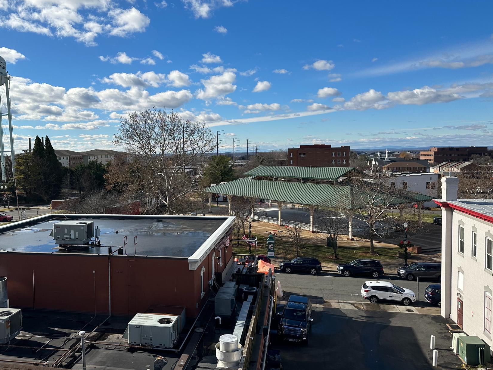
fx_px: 427
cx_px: 201
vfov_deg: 46.8
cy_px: 175
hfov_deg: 59.5
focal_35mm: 30
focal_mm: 6.86
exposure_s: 1/6623
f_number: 1.78
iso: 80
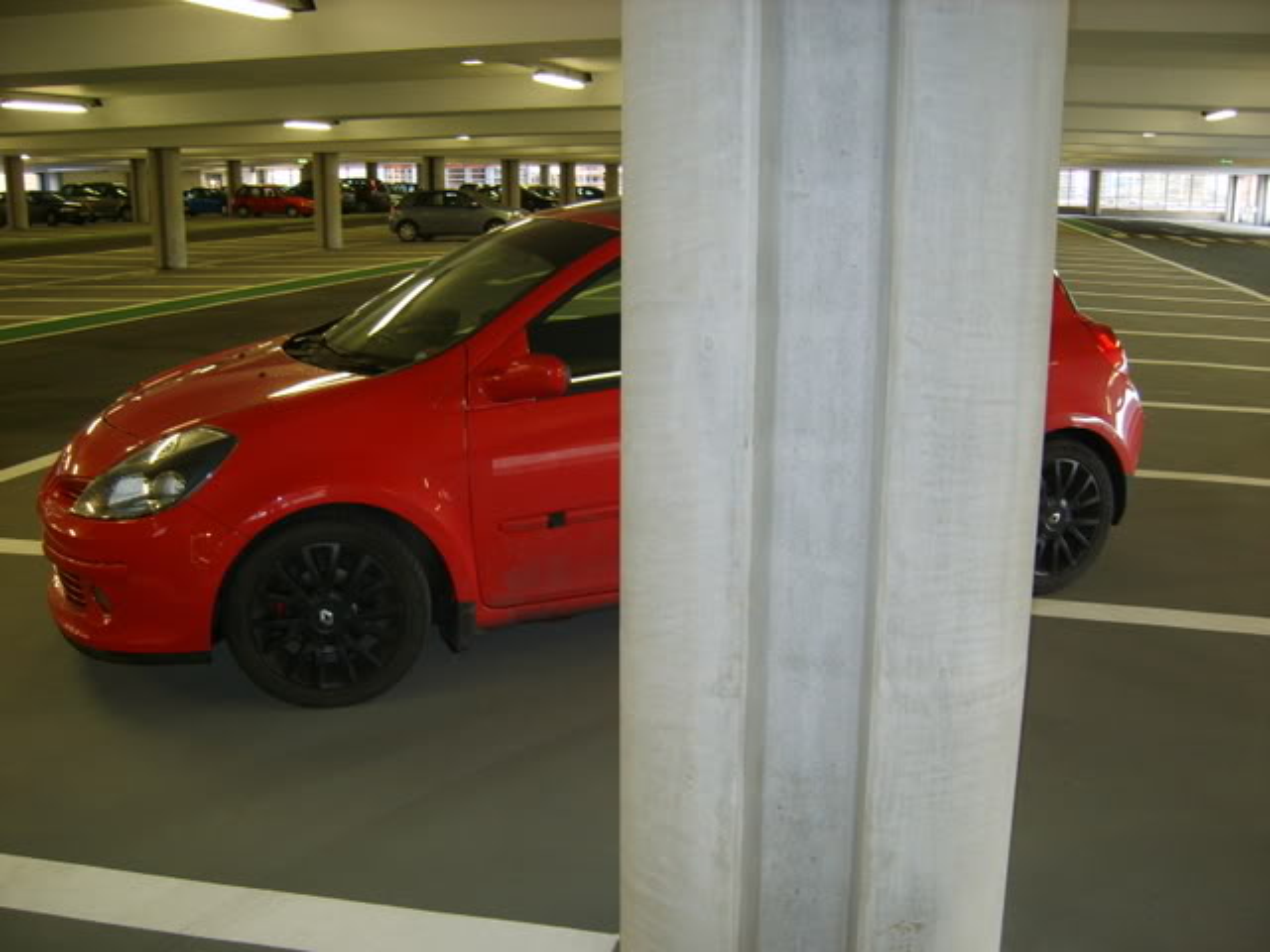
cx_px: 635
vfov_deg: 40.7
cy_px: 476
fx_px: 1284
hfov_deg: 52.6
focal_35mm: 35
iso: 100
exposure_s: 1/30
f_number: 2.8
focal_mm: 7.4
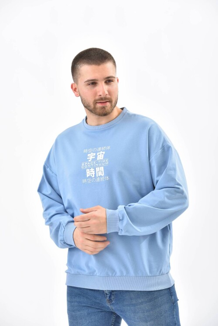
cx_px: 109
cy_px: 163
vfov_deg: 16.8
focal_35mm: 122
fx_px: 1108
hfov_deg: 11.2
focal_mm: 122
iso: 100
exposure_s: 1/160
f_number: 7.1
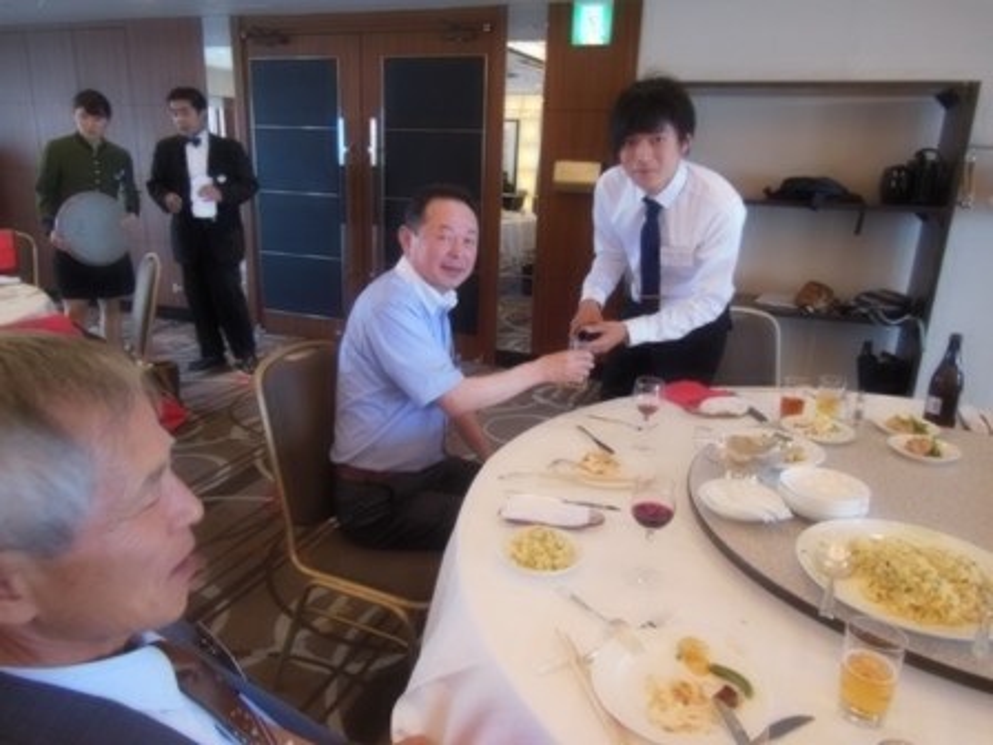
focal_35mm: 25
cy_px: 372
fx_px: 717
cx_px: 496
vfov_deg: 54.9
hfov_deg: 69.4
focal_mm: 4.5
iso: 320
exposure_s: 1/30
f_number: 3.5
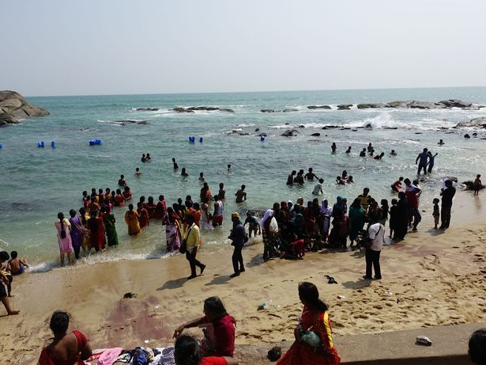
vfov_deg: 51.3
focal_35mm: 27
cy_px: 176
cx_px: 203
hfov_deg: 64.9
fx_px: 379
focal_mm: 8.8
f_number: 5.6
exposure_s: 1/125
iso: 125
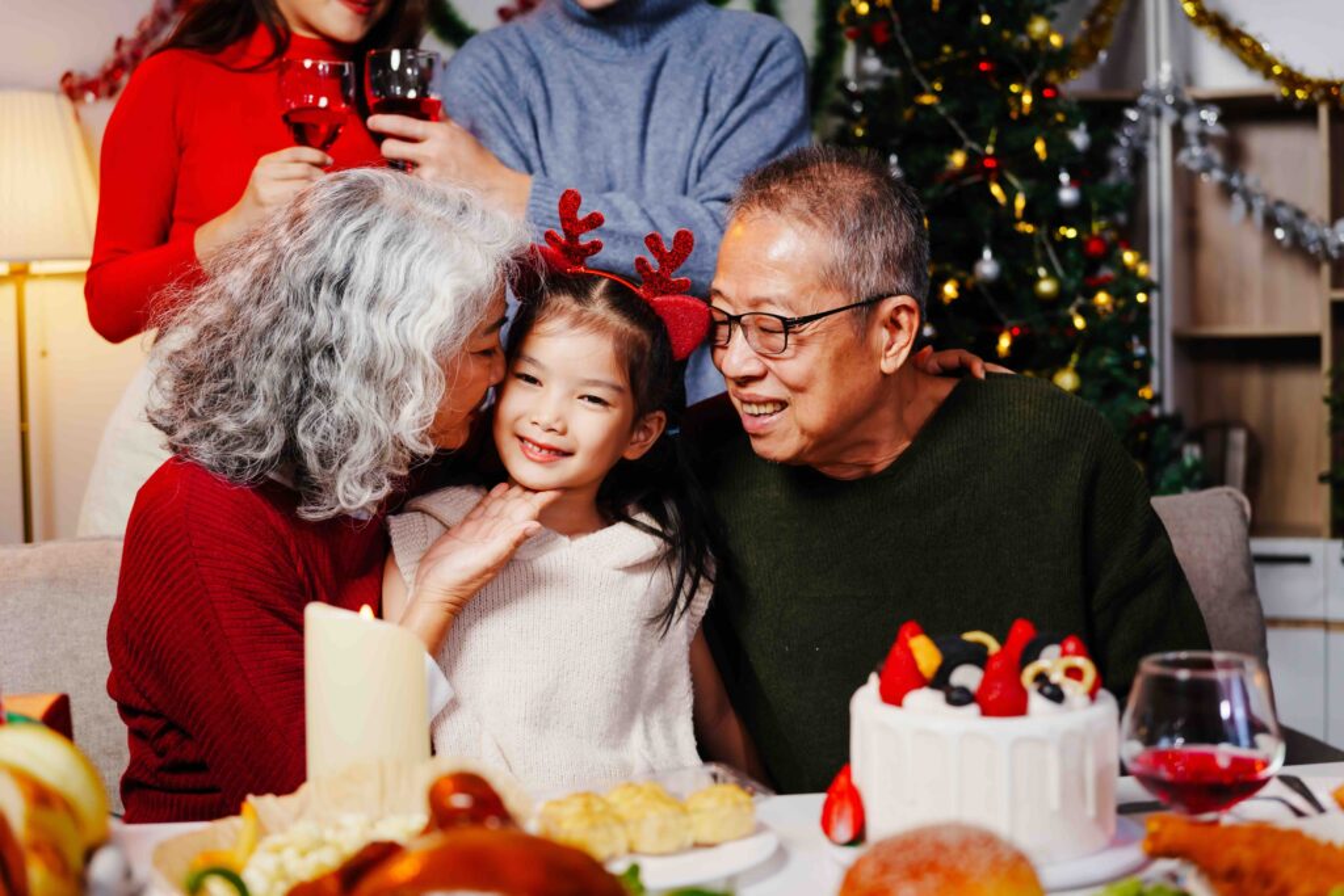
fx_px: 1867
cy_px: 448
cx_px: 672
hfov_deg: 39.6
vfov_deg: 27.0
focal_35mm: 50
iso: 400
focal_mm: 50
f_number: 3.2
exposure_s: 1/125
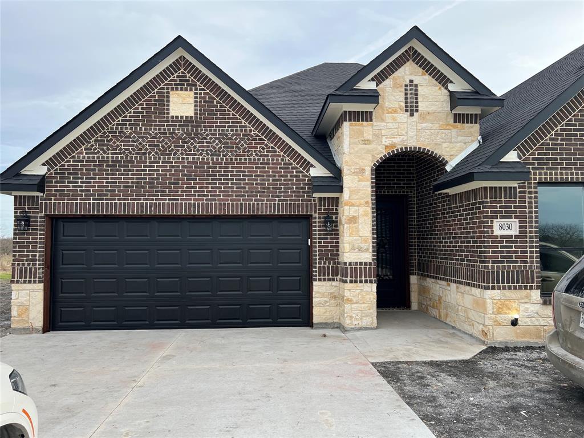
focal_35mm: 26
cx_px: 292
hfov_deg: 67.3
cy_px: 219
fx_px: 439
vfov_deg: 53.1
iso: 50
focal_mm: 5.7
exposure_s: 1/1280
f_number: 1.5
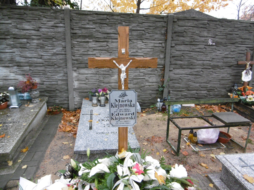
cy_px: 95
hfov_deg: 71.6
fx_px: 176
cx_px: 127
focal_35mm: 24
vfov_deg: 56.8
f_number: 3.1
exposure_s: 1/60
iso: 400
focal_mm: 4.3
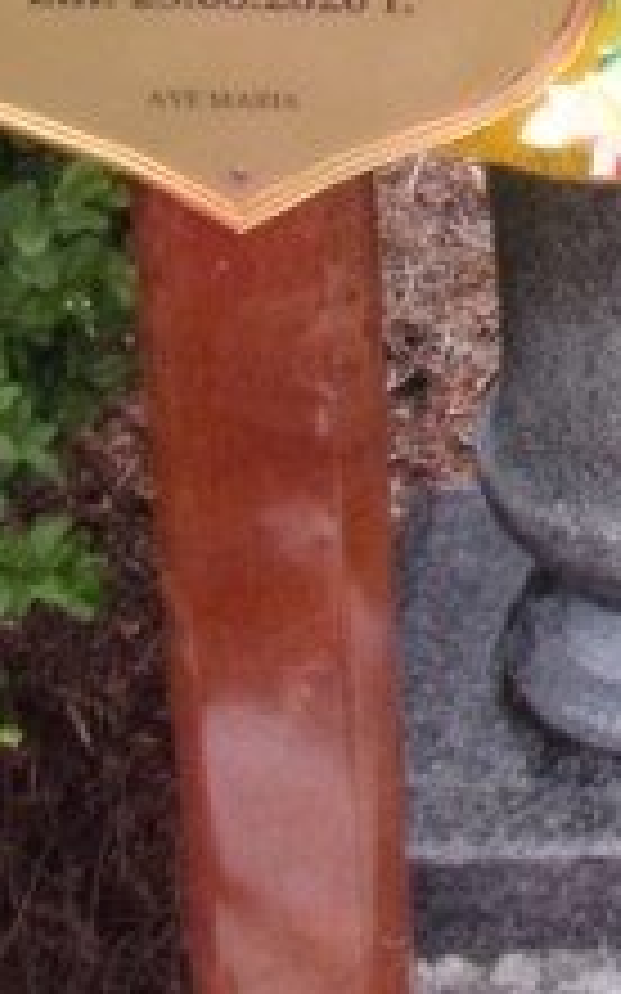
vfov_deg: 16.9
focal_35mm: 118
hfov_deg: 9.5
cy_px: -225
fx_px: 3197
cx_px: 1611
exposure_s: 1/38
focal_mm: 4.3
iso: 80
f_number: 3.3
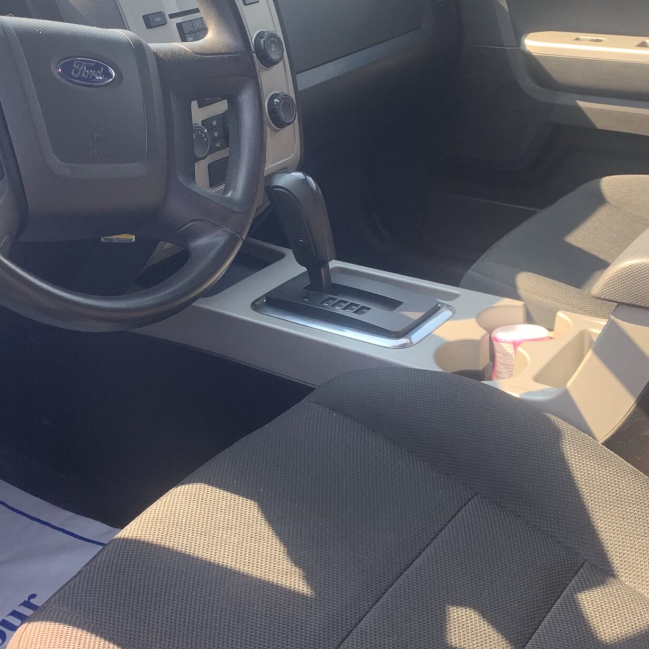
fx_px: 1018
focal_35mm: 48
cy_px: 262
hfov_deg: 35.0
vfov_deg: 35.2
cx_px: 215
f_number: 1.8
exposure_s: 1/122
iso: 32
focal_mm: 4.25
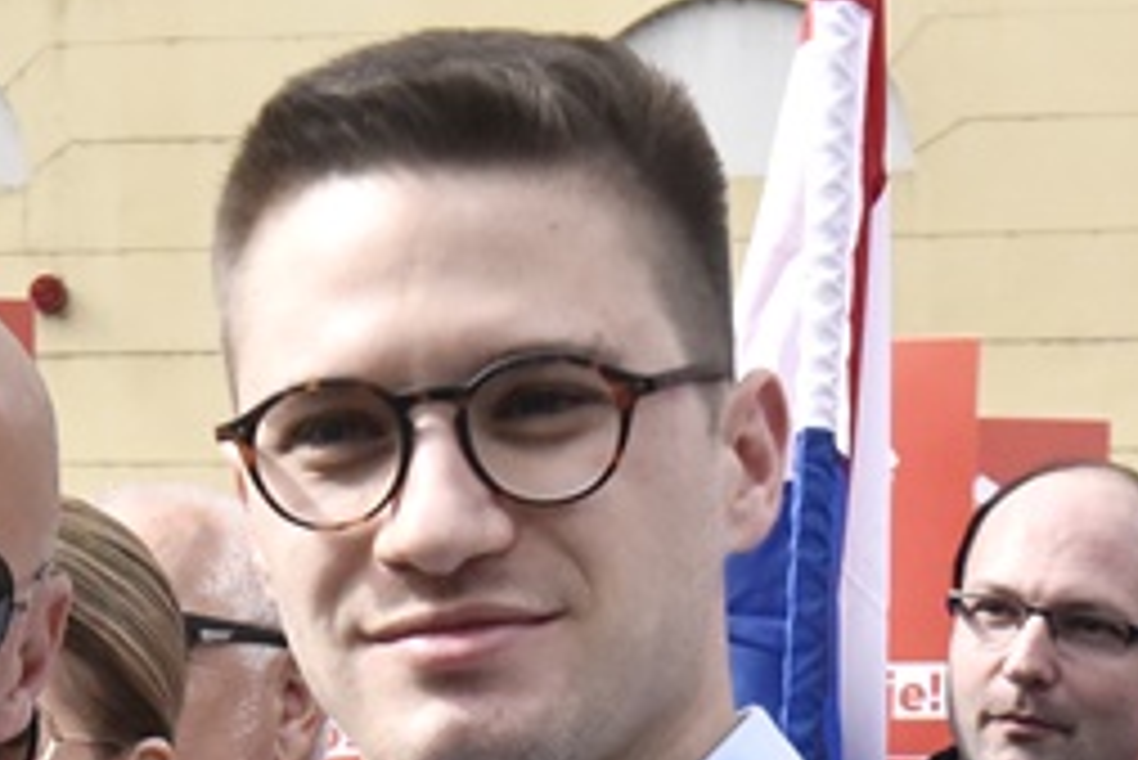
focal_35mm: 194
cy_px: 1372
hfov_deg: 10.5
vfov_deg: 6.9
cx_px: 49
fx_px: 6136
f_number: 10
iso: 3200
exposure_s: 1/3200
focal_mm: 48
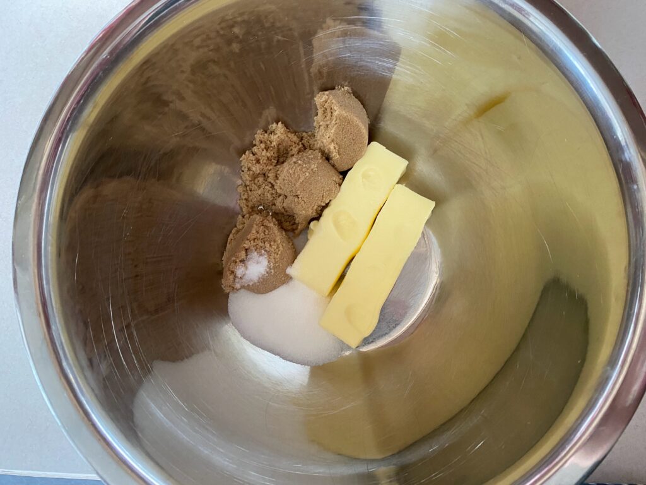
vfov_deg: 53.1
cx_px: 323
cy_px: 242
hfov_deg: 67.3
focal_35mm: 26
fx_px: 485
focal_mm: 4.25
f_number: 1.8
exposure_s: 1/50
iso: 500
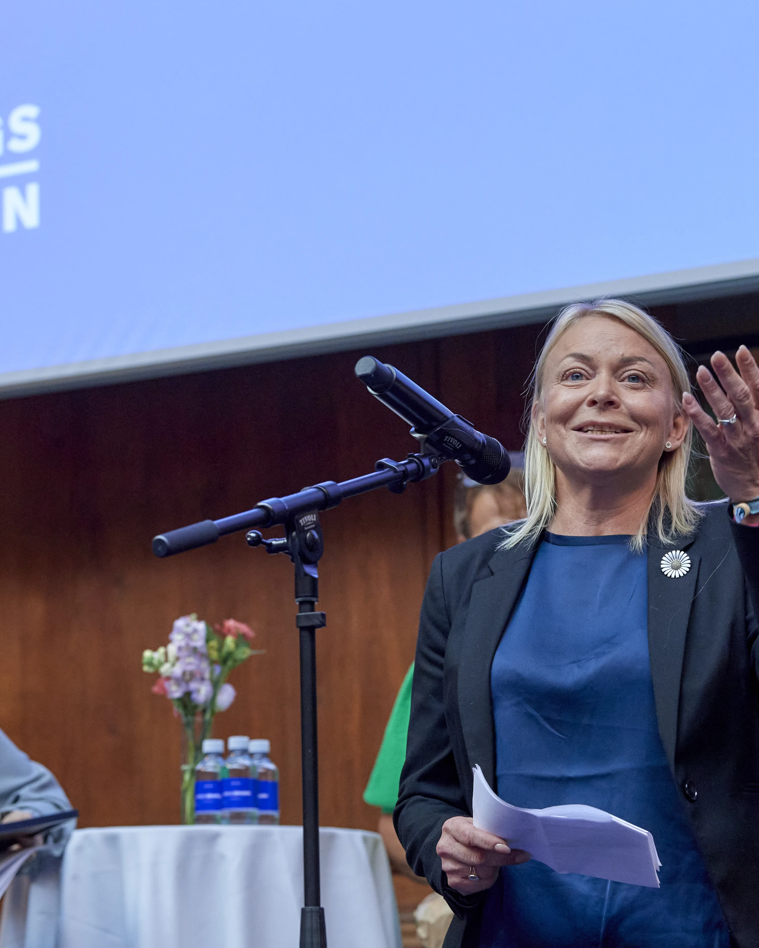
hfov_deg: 13.3
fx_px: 3257
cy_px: 474
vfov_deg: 16.6
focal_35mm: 116
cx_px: 253
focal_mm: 82
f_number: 5
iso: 4000
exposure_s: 1/160
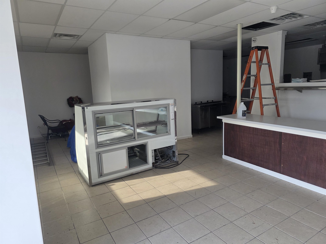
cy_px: 122
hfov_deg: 73.9
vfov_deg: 58.9
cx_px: 163
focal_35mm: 23
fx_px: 217
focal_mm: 6.3
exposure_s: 1/180
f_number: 1.7
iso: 125
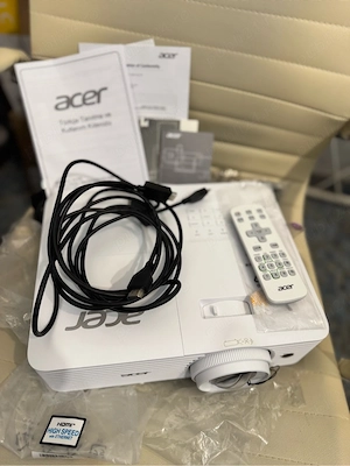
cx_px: 175
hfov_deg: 56.8
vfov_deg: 71.6
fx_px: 324
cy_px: 233
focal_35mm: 24
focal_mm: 6.76
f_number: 1.78
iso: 200
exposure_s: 1/50
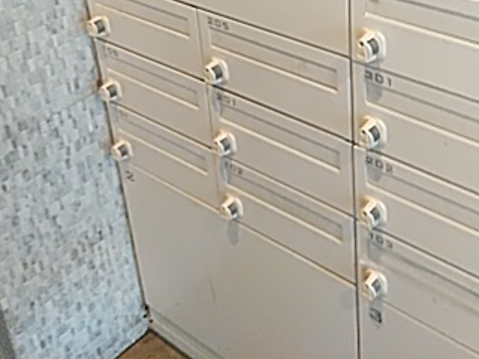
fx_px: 747
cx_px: 346
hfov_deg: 34.9
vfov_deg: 25.7
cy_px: 4
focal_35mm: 54
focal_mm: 3.46
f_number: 2.2
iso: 582
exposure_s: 1/30
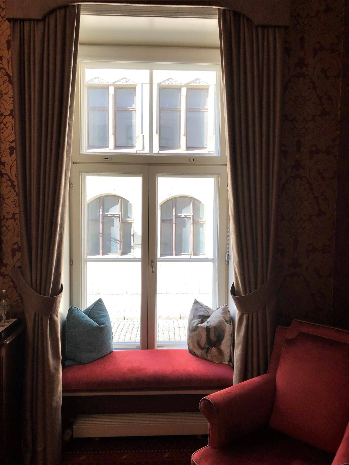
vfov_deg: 63.4
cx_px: 174
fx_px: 376
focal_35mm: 28
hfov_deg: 49.7
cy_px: 232
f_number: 1.8
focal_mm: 3.99
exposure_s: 1/100
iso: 25
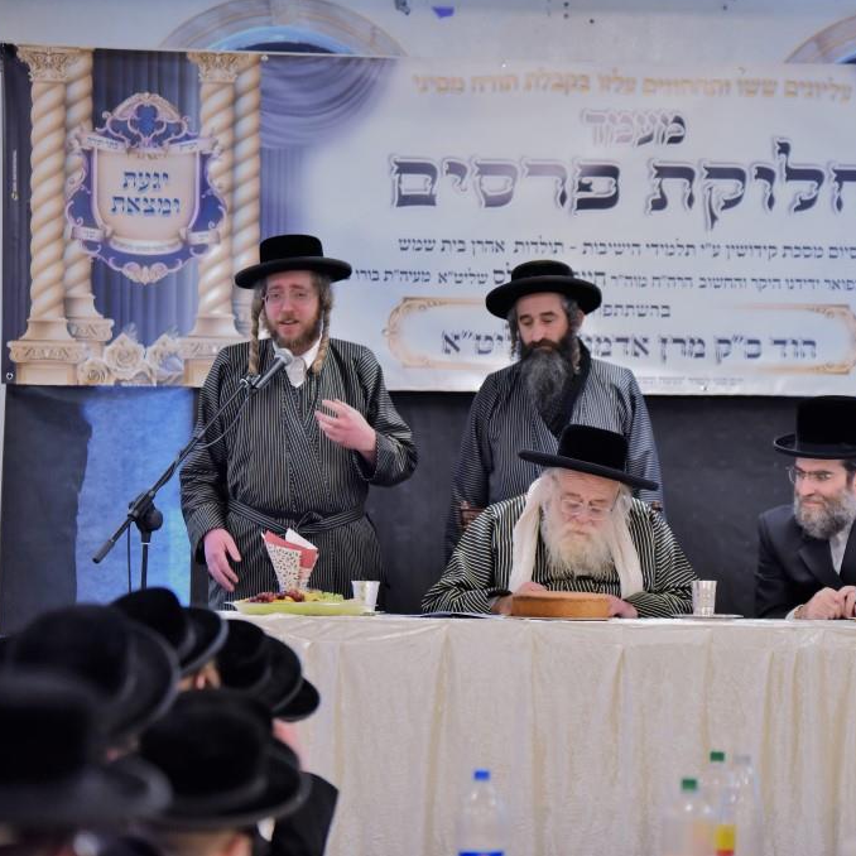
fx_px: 4672
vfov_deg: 10.5
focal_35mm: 167
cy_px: 427
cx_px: 572
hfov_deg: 10.5
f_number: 2.8
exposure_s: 1/400
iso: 1600
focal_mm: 130
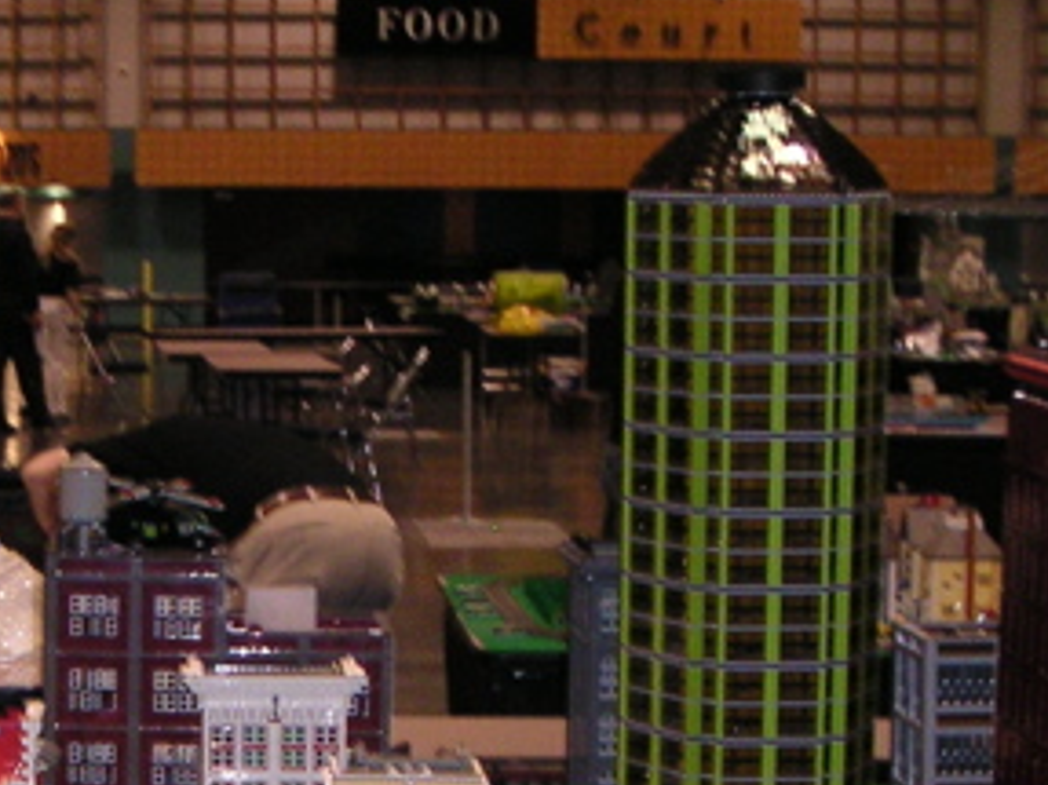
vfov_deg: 13.8
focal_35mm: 106
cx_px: 37
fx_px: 3208
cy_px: 785
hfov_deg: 18.2
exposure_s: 1/45
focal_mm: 6
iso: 160
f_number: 2.8
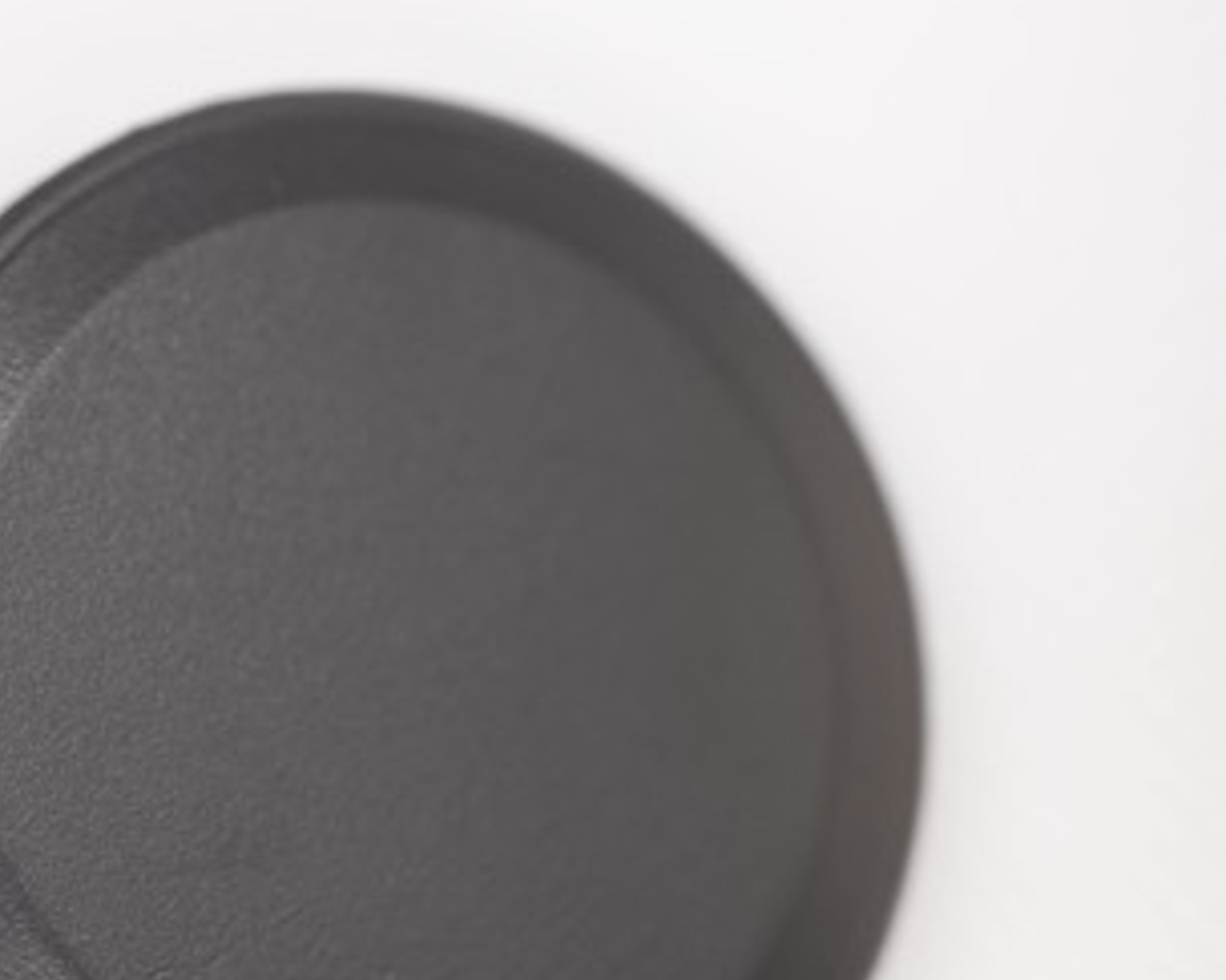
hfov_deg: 10.8
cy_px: 688
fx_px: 6457
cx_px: 12
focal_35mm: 178
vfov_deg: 8.7
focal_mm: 90
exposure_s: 1/100
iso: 320
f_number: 4
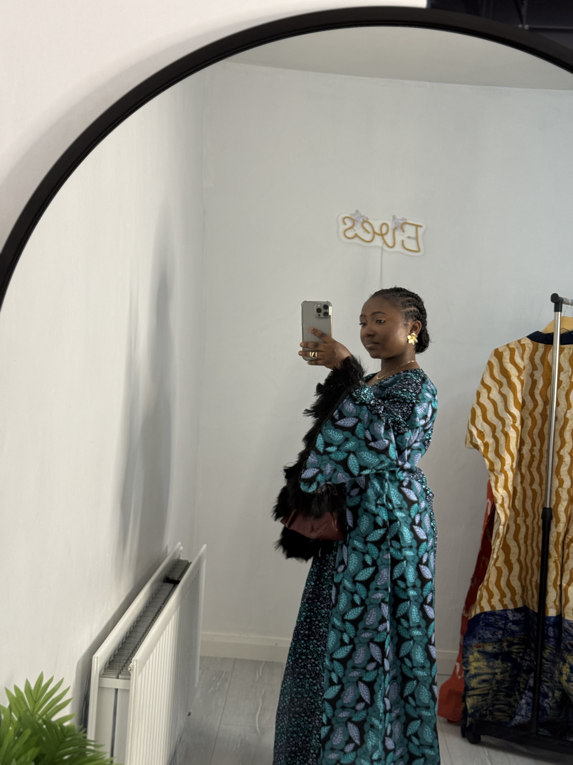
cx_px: 286
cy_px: 382
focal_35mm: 48
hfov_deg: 30.3
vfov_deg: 39.7
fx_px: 1059
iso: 80
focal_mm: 6.76
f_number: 1.78
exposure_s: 1/61
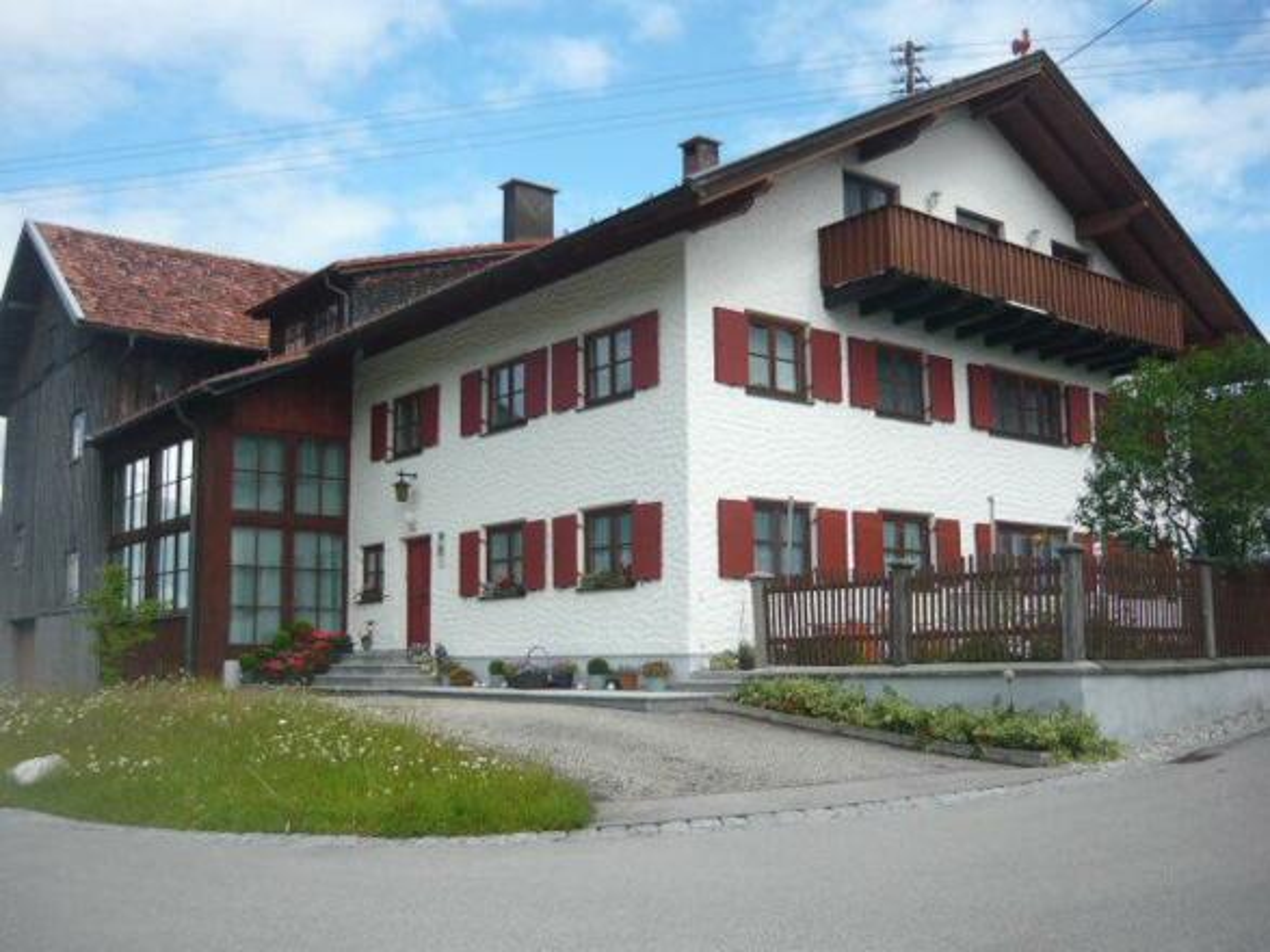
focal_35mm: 33
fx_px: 1210
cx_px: 635
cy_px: 476
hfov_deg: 55.4
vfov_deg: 42.9
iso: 100
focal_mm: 5.5
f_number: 8
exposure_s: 1/125
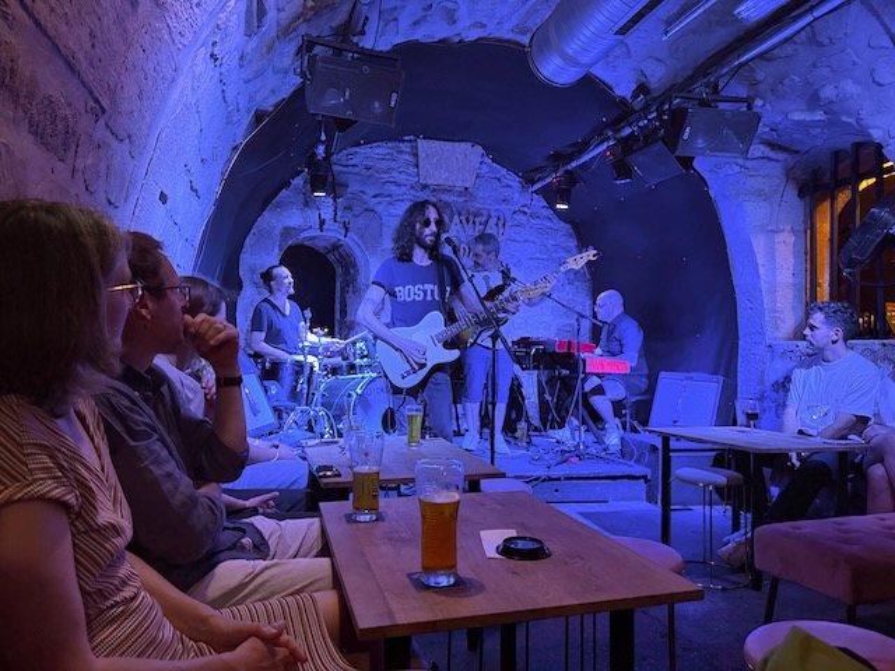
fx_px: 621
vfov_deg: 56.8
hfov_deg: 71.6
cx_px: 448
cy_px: 336
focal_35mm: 24
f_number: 1.78
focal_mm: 6.76
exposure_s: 1/33
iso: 800
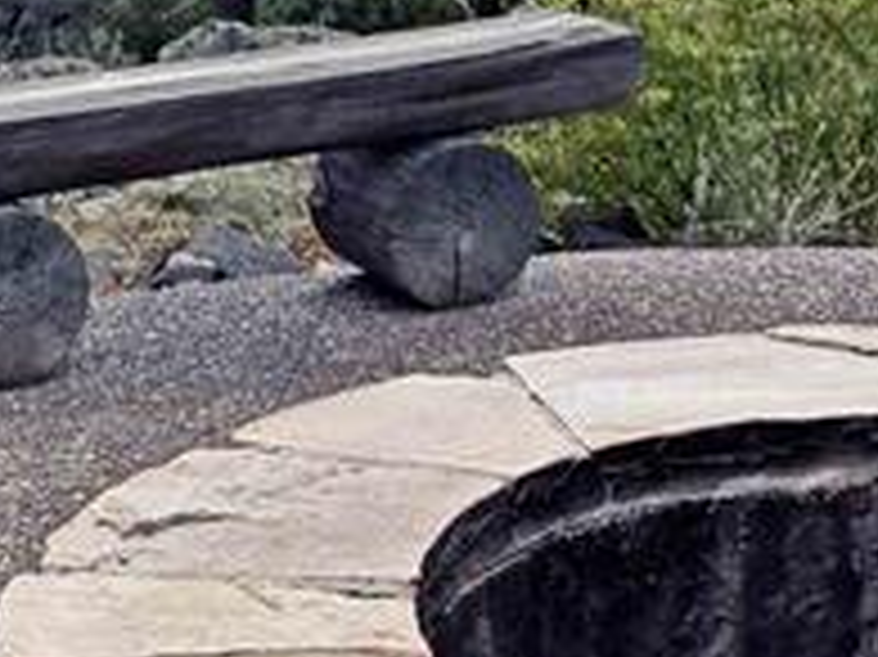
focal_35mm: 126
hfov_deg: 15.6
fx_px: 3194
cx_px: 338
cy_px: 9
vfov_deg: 11.6
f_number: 1.78
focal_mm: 6.76
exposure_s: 1/4310
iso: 80
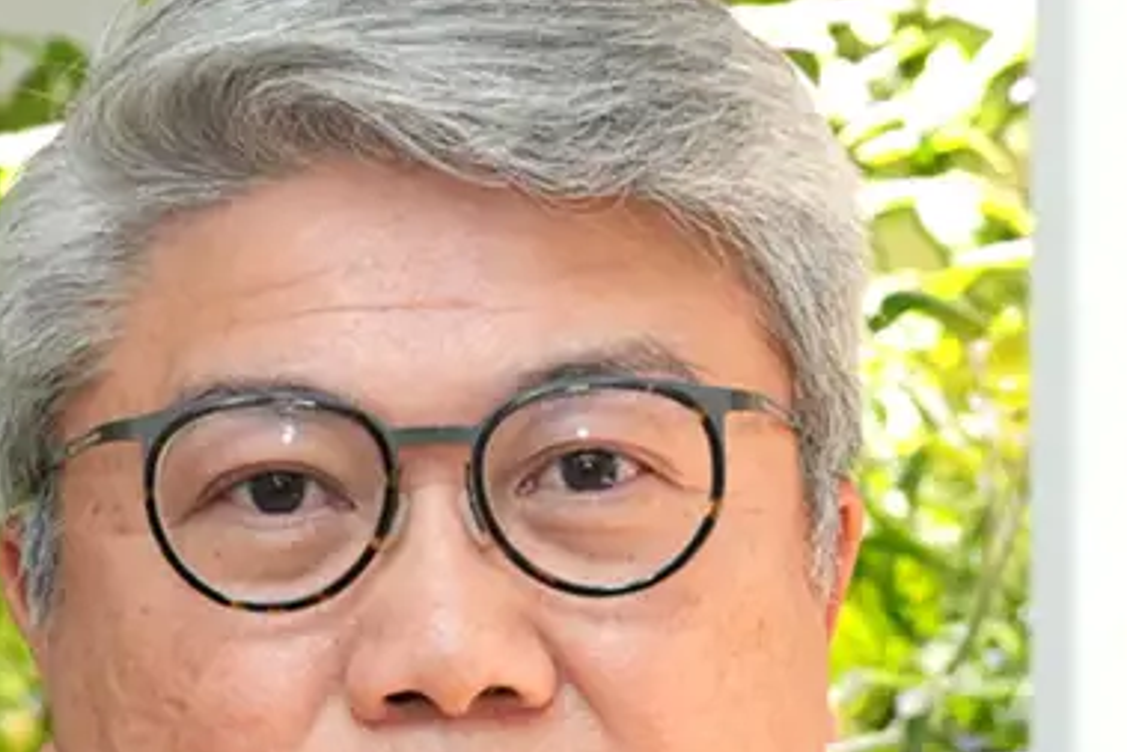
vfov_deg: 6.6
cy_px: 1338
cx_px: 387
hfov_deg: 10.1
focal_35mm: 204
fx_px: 6388
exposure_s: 1/250
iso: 1000
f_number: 4
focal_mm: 43
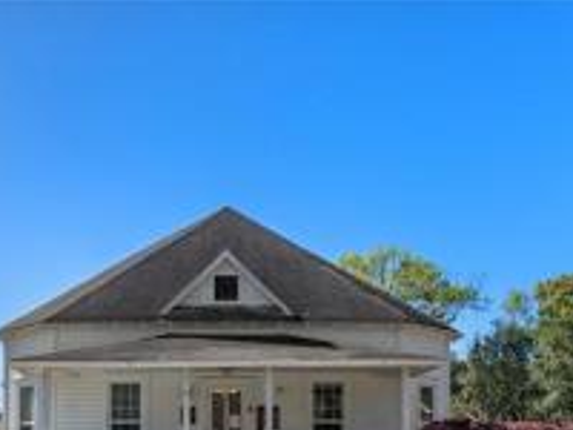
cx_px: 222
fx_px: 646
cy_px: 427
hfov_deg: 47.5
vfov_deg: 33.7
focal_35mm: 39
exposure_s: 1/250
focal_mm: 12
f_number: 8
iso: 320
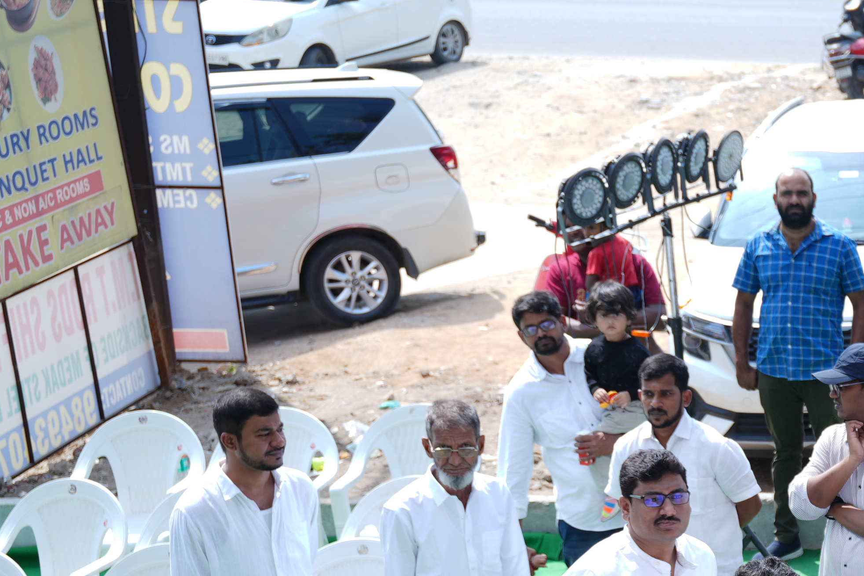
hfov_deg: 19.5
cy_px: 710
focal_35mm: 94
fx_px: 2261
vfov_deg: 14.0
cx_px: 1202
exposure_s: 1/500
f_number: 3.2
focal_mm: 29.7
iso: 80
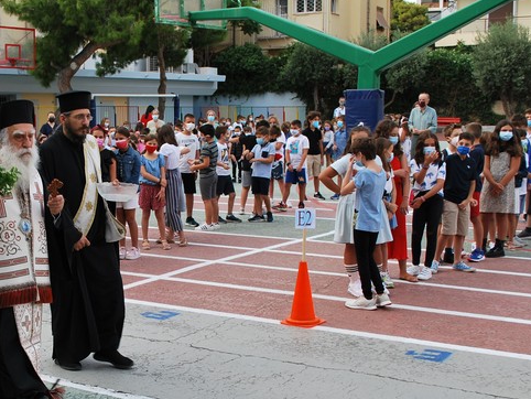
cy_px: 255
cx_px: 114
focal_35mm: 56
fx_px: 859
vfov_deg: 26.0
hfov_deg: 33.4
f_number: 5.6
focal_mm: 22
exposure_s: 1/125
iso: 160
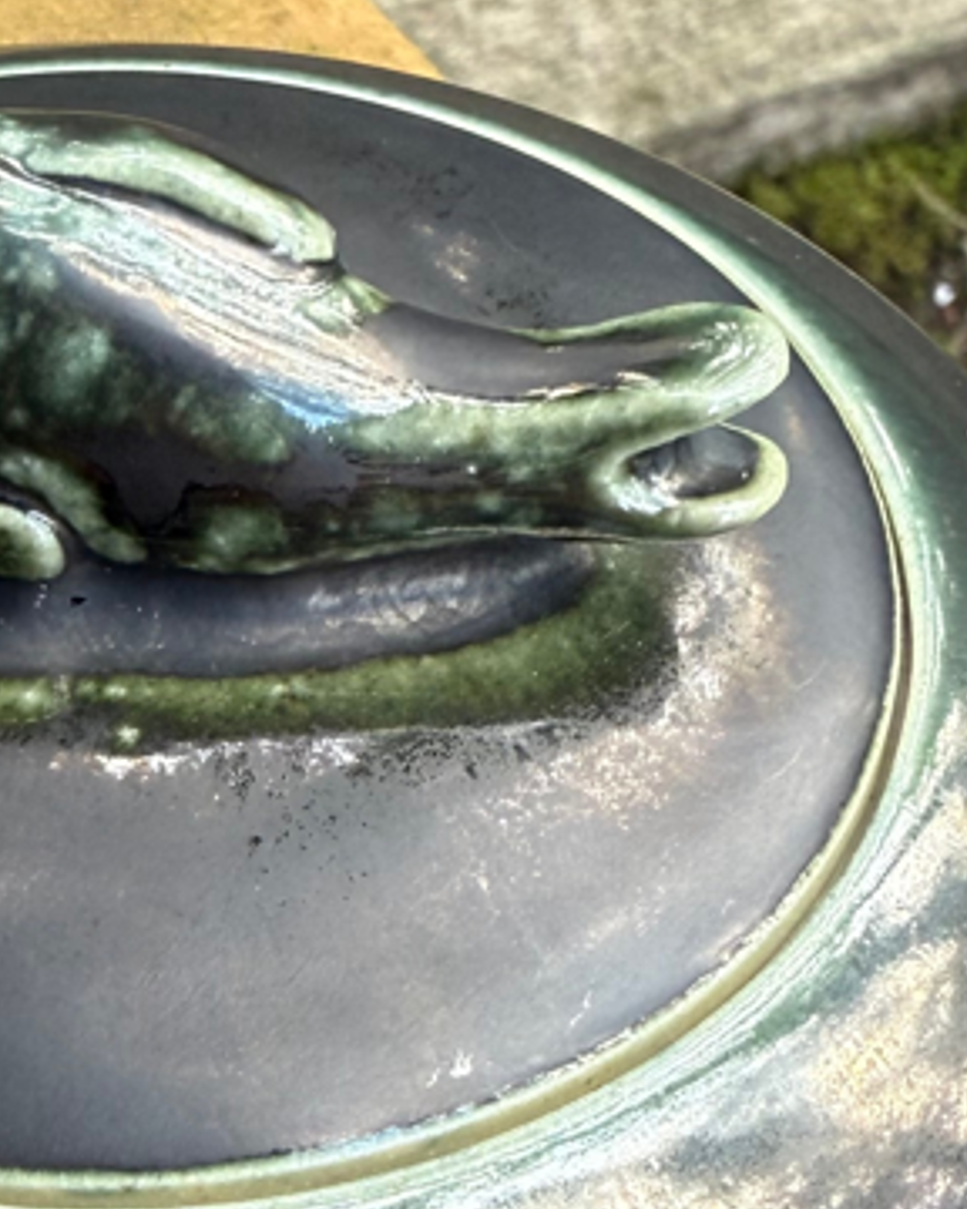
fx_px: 2790
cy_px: 809
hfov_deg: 19.4
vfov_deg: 24.3
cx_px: 171
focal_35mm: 78
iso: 125
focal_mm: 2.22
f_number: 2.2
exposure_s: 1/99
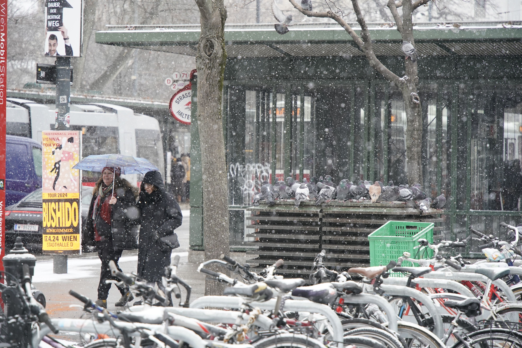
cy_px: 174
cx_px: 261
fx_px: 1798
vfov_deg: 11.1
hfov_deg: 16.5
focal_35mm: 124
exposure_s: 1/500
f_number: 5.6
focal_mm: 124
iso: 1600
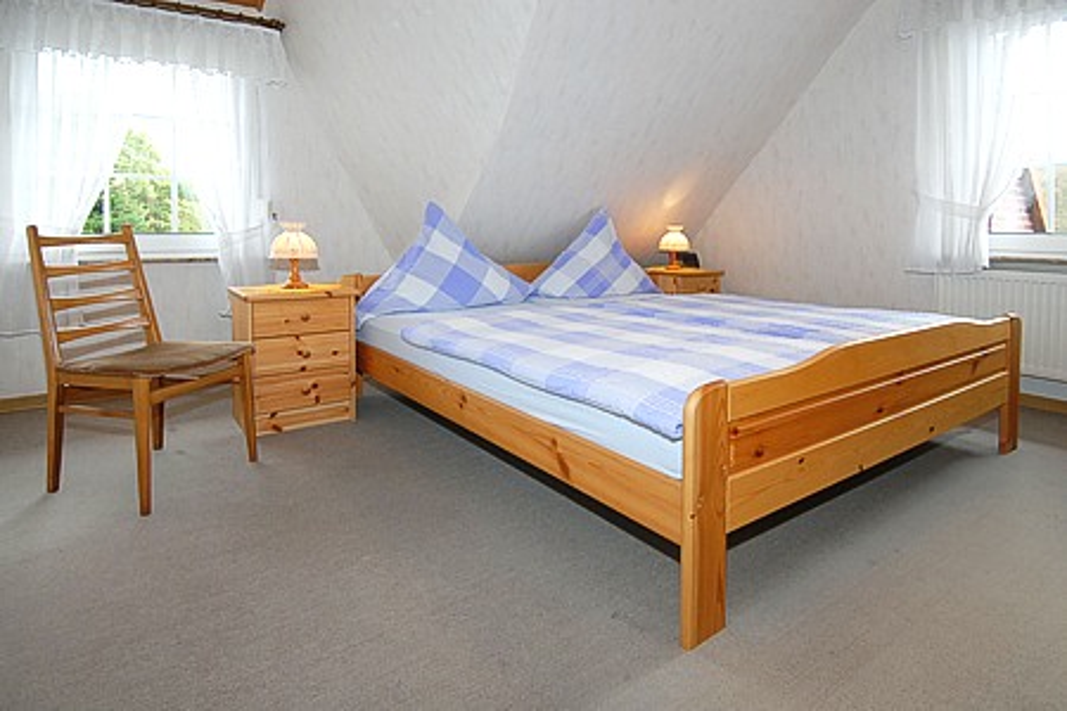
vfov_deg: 67.4
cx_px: 534
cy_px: 356
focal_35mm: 18
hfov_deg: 90.0
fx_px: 533
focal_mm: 12
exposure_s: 1/80
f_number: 5
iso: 400
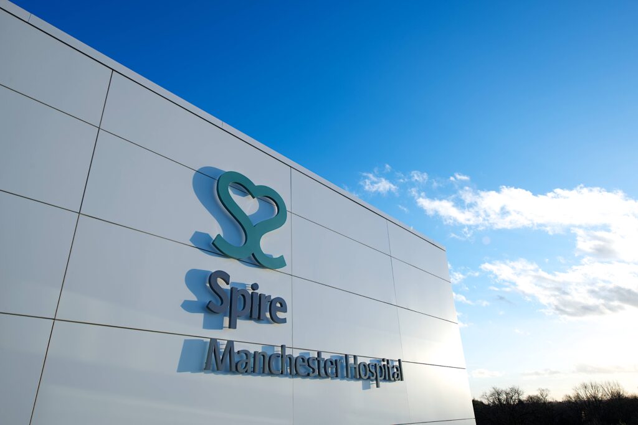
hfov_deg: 73.7
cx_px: 319
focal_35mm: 24
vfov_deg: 53.1
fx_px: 425
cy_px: 212
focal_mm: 24
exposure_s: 1/100
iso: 50
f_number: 8
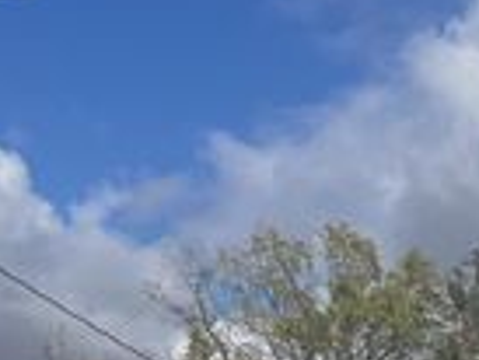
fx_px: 1316
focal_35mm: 95
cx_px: 811
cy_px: 554
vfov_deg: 14.5
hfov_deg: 17.5
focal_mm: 5.7
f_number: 1.5
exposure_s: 1/7463
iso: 50
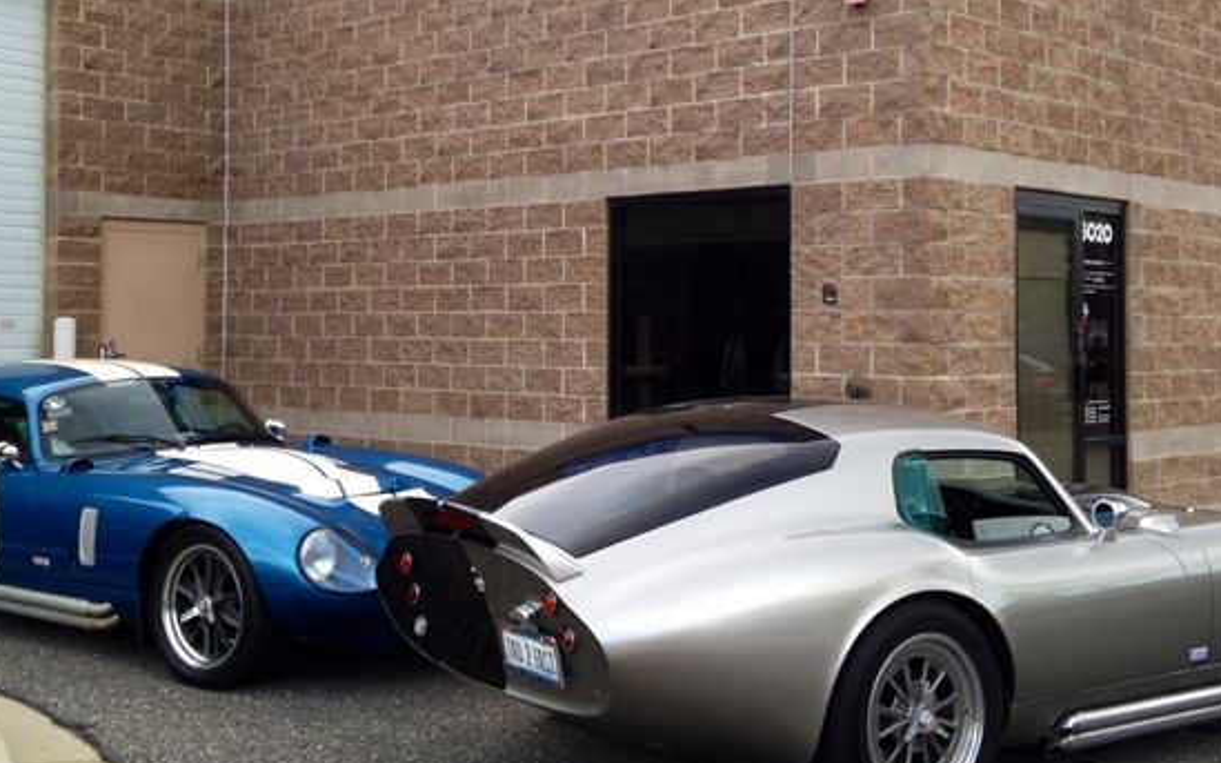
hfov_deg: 39.6
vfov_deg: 25.2
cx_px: 592
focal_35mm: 51
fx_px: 1697
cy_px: 271
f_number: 2.4
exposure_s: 1/287
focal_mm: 4.13
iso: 50
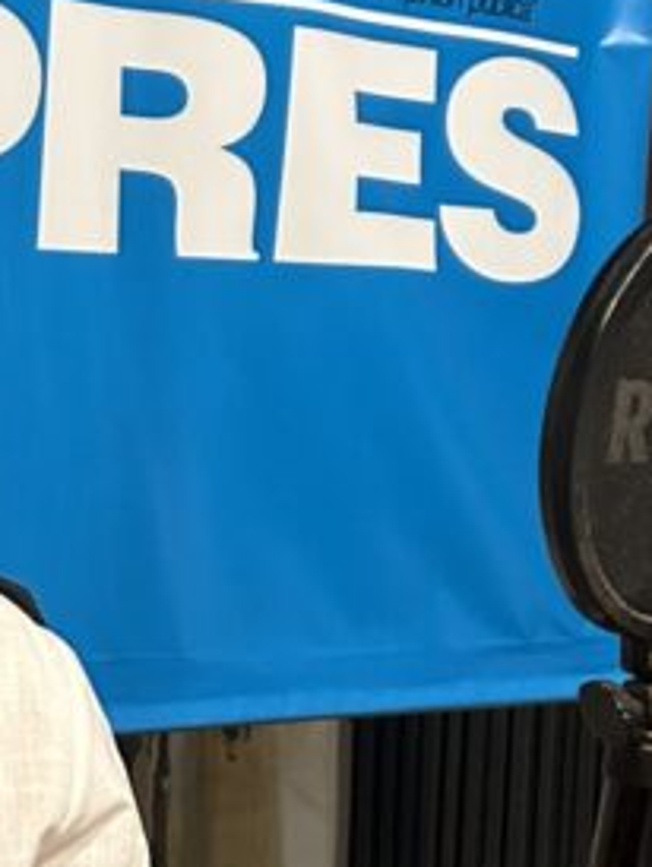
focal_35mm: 97
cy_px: 712
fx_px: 2432
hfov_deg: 15.0
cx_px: 19
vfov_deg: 20.0
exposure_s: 1/33
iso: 400
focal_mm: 5.7
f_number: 1.5
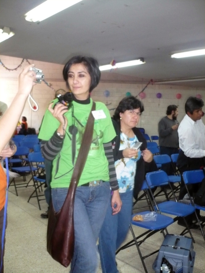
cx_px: 102
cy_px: 136
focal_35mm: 35
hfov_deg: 40.7
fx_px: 276
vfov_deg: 52.6
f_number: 2.8
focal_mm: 5.8
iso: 400
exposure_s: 1/30
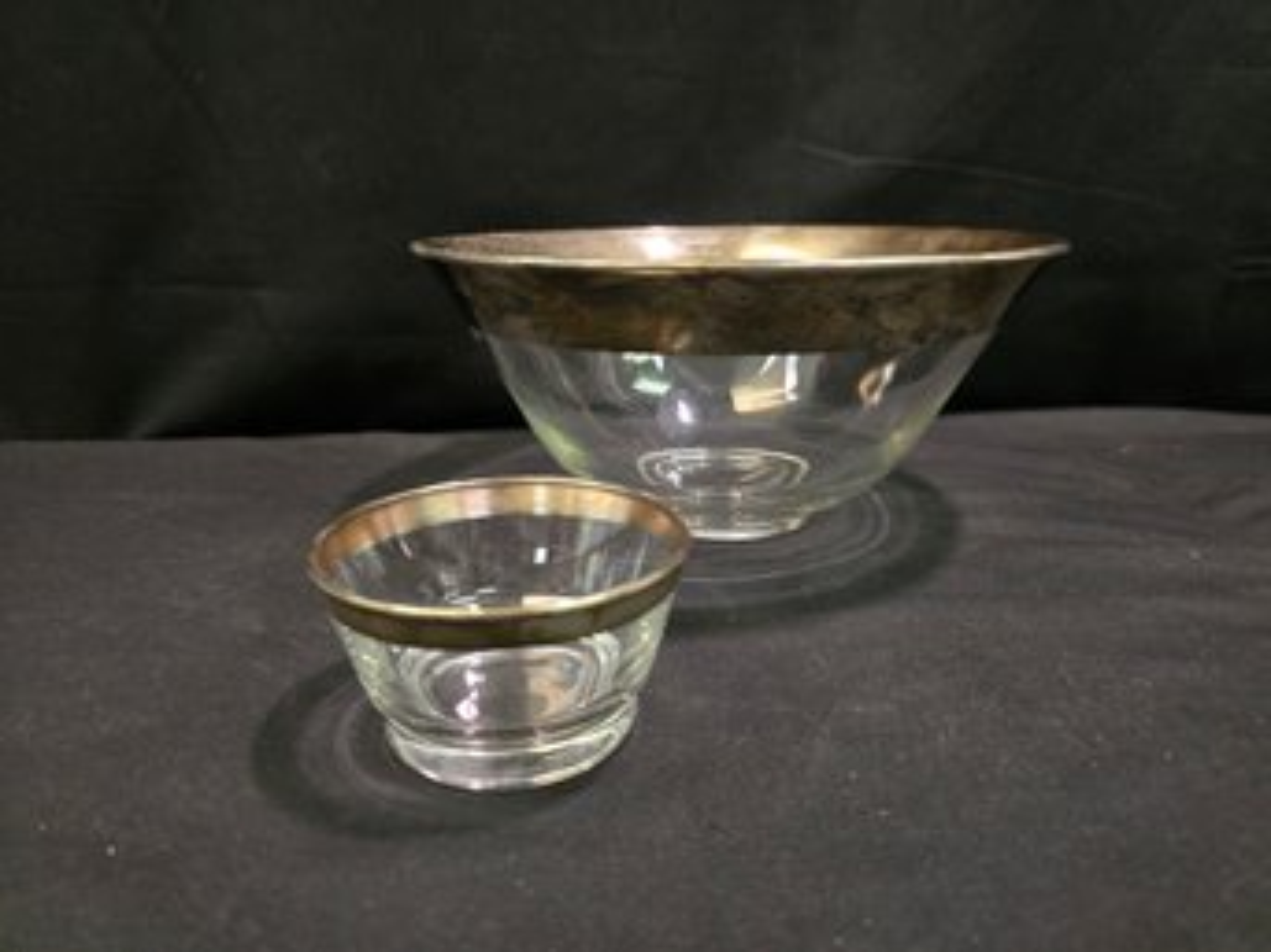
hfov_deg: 73.9
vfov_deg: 58.8
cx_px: 636
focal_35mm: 23
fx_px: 844
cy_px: 476
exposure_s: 1/60
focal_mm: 6.3
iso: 1000
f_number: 1.7
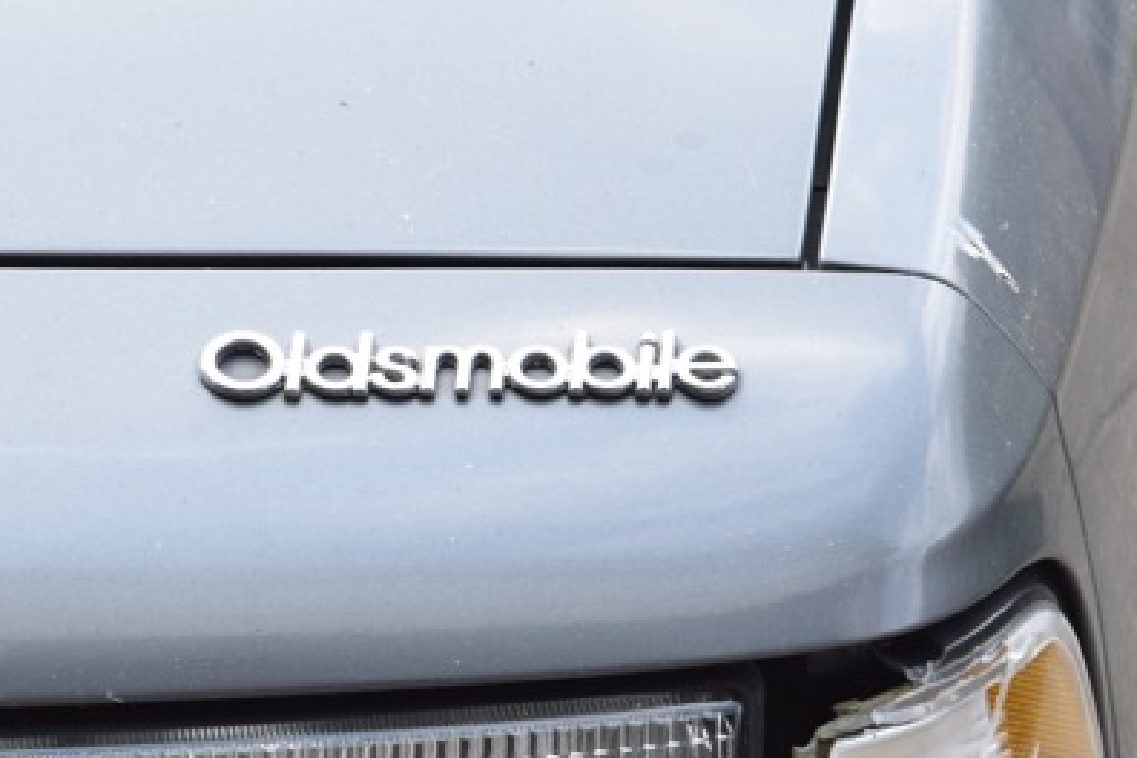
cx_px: 313
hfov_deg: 9.9
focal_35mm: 208
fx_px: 6577
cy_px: 576
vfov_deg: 6.6
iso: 100
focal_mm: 55
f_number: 5.6
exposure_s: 1/100
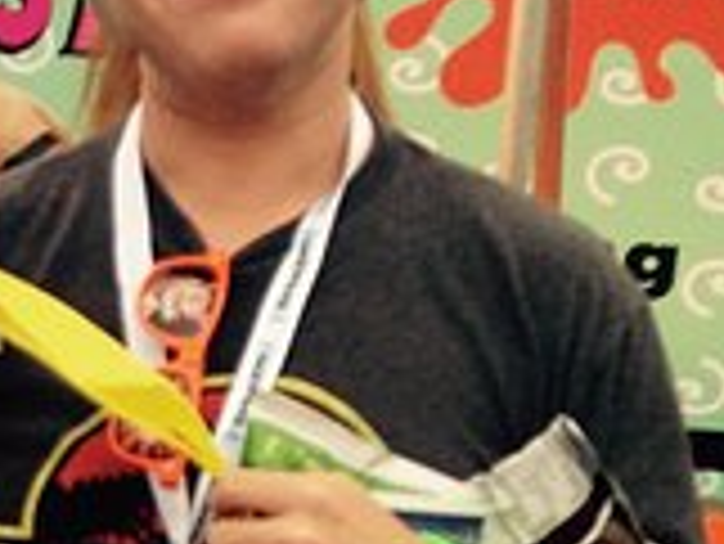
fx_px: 3223
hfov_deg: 12.1
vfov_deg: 9.6
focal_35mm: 154
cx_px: -441
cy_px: 596
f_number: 2.4
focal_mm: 4.12
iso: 80
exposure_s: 1/120
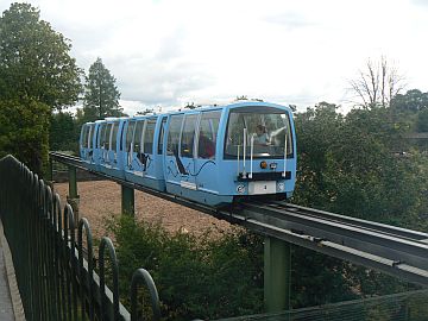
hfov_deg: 51.4
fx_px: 445
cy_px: 160
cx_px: 214
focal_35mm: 36
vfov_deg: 39.7
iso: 80
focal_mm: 6
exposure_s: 1/400
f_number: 5.6
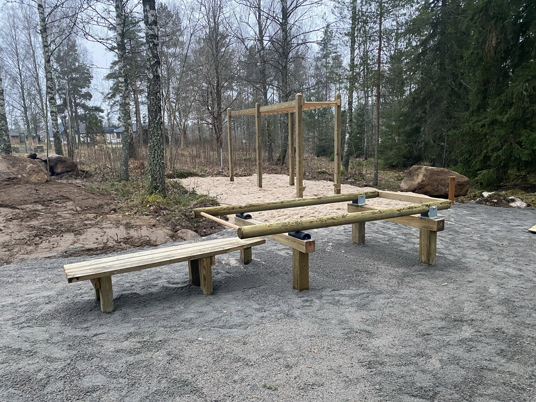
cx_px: 268
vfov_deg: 53.1
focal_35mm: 26
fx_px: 403
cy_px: 201
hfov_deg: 67.3
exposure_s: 1/60
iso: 400
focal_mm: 4.25
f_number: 1.8
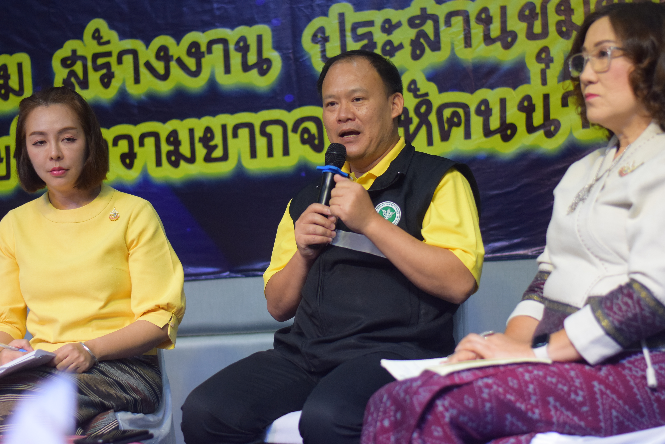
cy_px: 222
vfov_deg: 18.2
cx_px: 332
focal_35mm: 75
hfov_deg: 27.0
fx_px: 1386
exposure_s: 1/500
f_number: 2
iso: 1600
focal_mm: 50
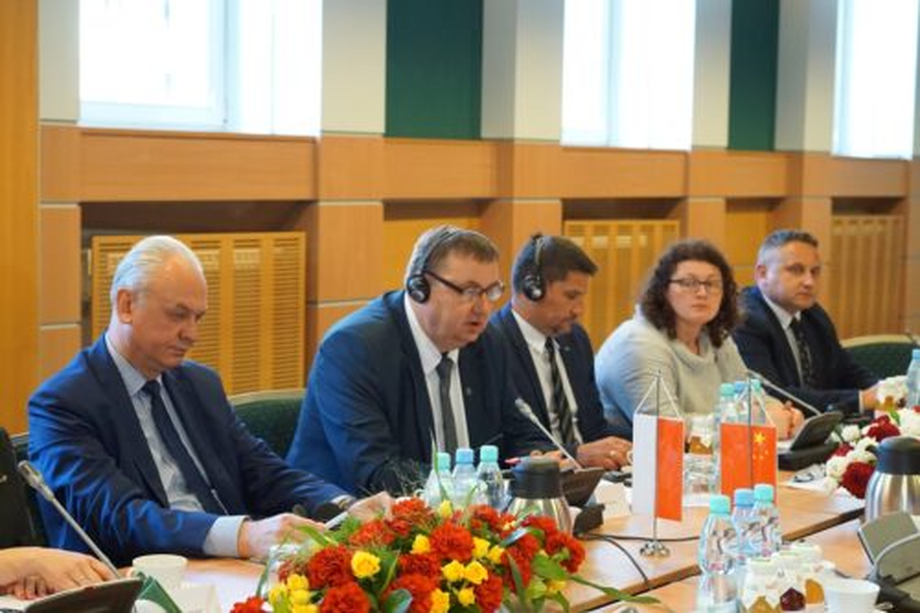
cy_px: 306
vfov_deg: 22.6
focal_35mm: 60
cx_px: 460
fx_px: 1533
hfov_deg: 33.4
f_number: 4
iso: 2500
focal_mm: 40
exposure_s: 1/160
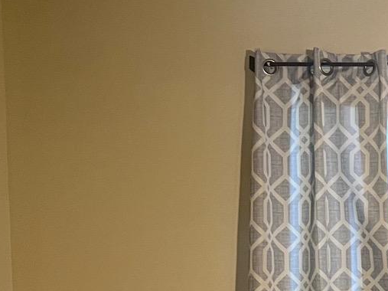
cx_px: 618
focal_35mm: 105
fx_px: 1177
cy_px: 329
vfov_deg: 13.8
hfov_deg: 16.7
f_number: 1.5
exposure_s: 1/60
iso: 100
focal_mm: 5.7
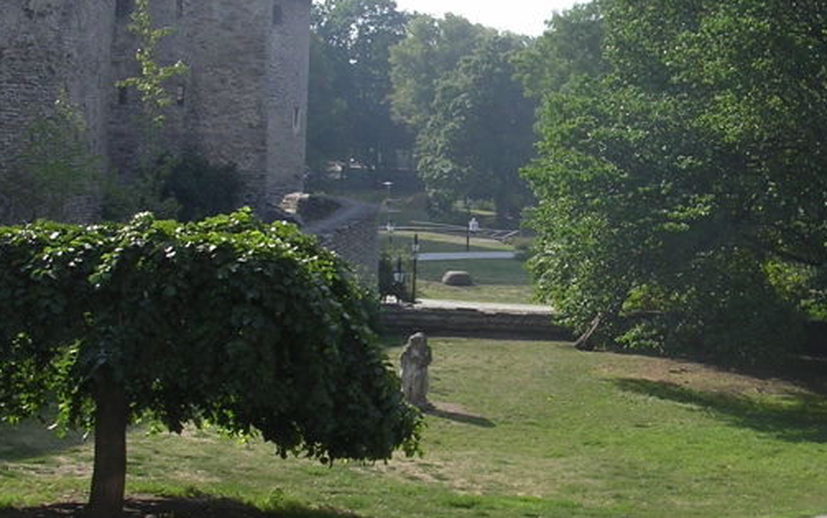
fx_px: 1624
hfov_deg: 28.1
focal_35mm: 72
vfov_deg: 18.1
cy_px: 275
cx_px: 628
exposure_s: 1/174
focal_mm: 5.8
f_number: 5.6
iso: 100
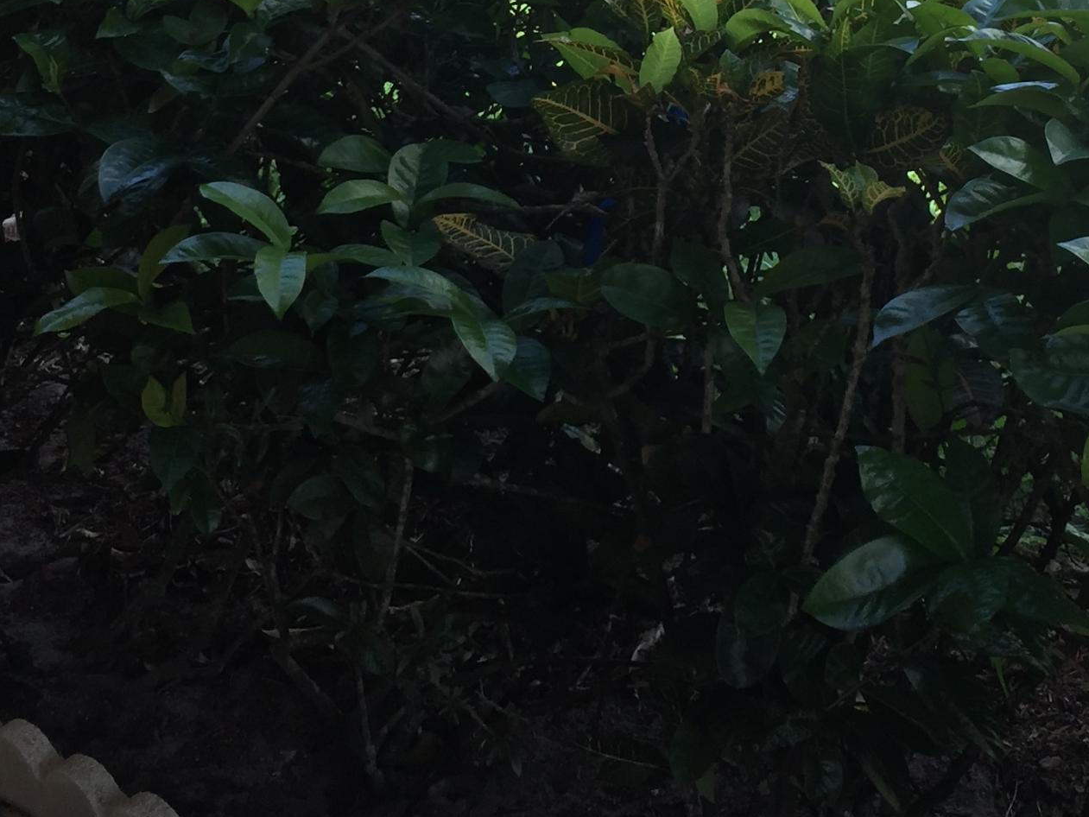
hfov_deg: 28.0
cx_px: 728
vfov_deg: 20.6
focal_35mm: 69
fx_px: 2171
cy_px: -6
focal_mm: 4.15
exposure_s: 1/465
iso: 32
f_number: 2.2
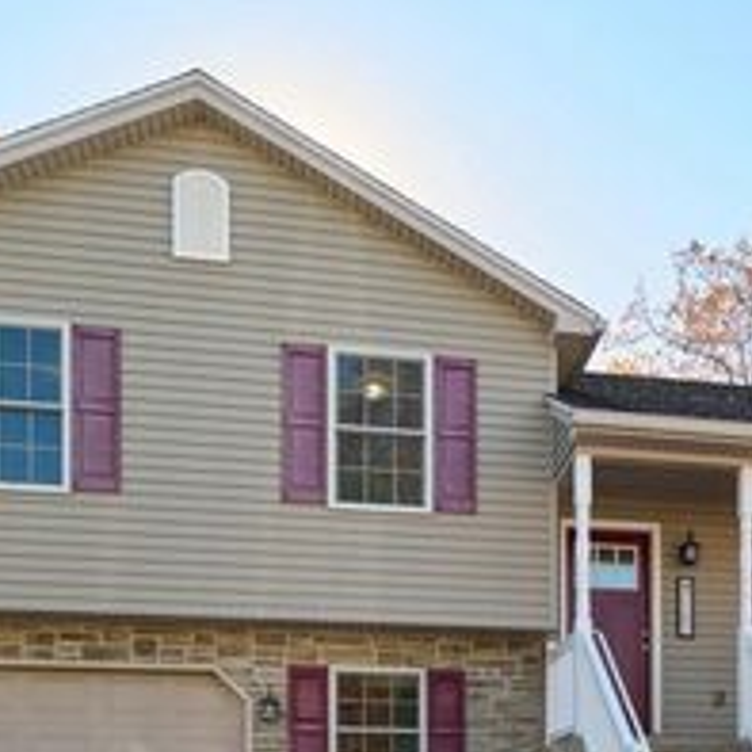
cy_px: 536
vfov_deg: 40.1
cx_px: 550
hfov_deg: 40.0
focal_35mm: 41
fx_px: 1008
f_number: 8
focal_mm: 19
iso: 100
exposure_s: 1/40
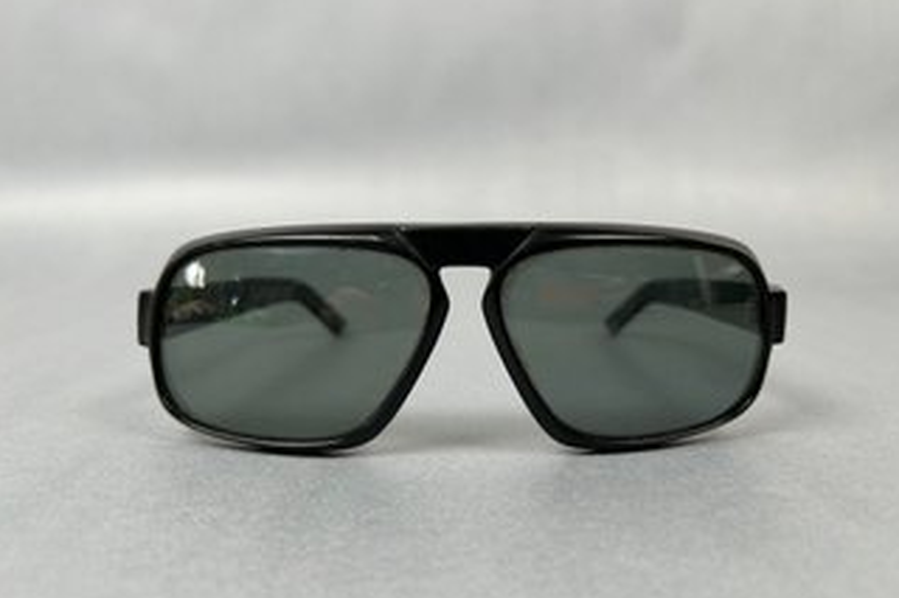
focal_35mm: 29
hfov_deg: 63.7
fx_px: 724
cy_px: 302
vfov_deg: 44.9
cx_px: 451
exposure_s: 1/120
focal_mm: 5.7
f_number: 1.5
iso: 64
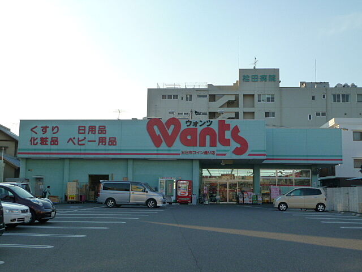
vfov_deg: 32.9
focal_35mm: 44
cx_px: 181
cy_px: 136
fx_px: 460
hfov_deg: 42.9
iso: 125
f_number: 4
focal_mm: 7.3
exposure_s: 1/400
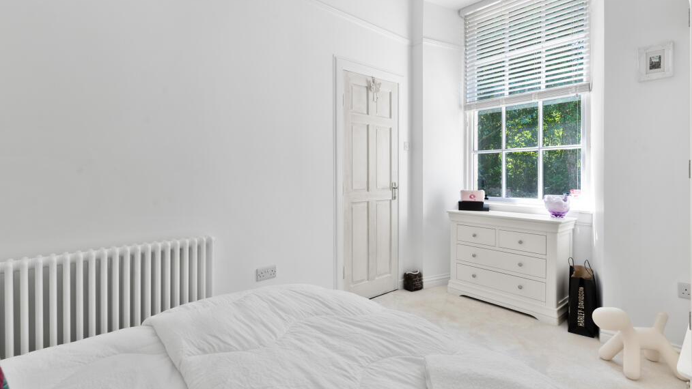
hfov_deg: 92.7
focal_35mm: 18
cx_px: 349
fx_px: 330
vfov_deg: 61.0
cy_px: 185
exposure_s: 1/5
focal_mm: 17
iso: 250
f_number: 8
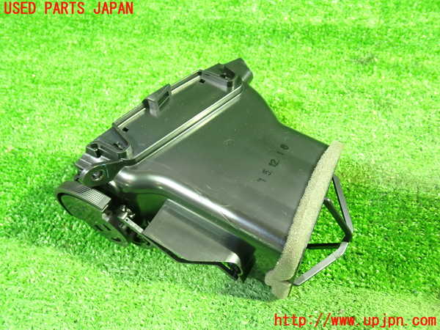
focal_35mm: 30
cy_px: 165
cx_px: 220
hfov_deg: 60.0
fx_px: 381
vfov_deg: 46.8
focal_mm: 5.4
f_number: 2.3
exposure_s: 1/13
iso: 800
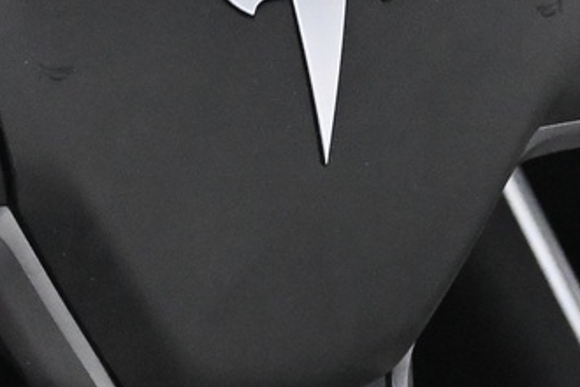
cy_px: 46
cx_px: 204
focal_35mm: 221
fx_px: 3560
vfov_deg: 6.2
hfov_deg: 9.3
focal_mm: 30
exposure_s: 1/50
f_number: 4.8
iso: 7200
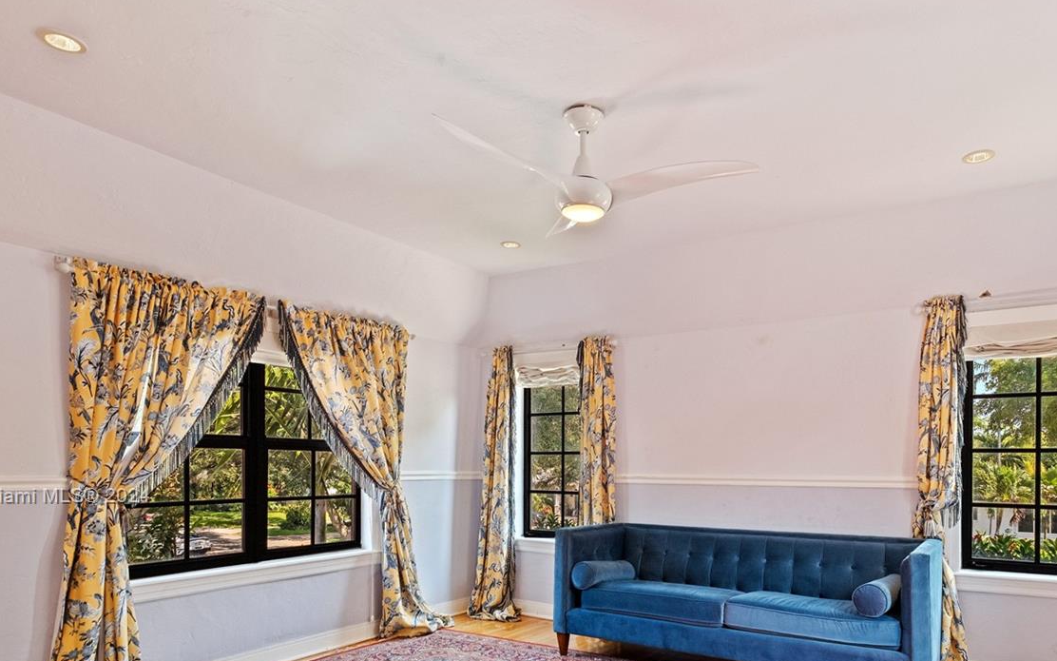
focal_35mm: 22
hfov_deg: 79.1
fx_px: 634
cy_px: 497
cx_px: 606
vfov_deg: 52.6
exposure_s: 1/15
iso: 640
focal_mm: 10
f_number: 8
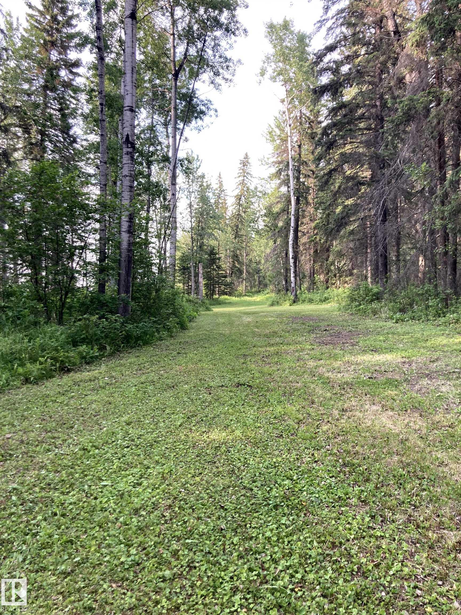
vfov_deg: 63.4
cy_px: 308
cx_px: 230
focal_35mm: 28
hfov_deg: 49.7
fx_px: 497
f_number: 1.8
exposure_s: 1/120
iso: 32
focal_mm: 3.99
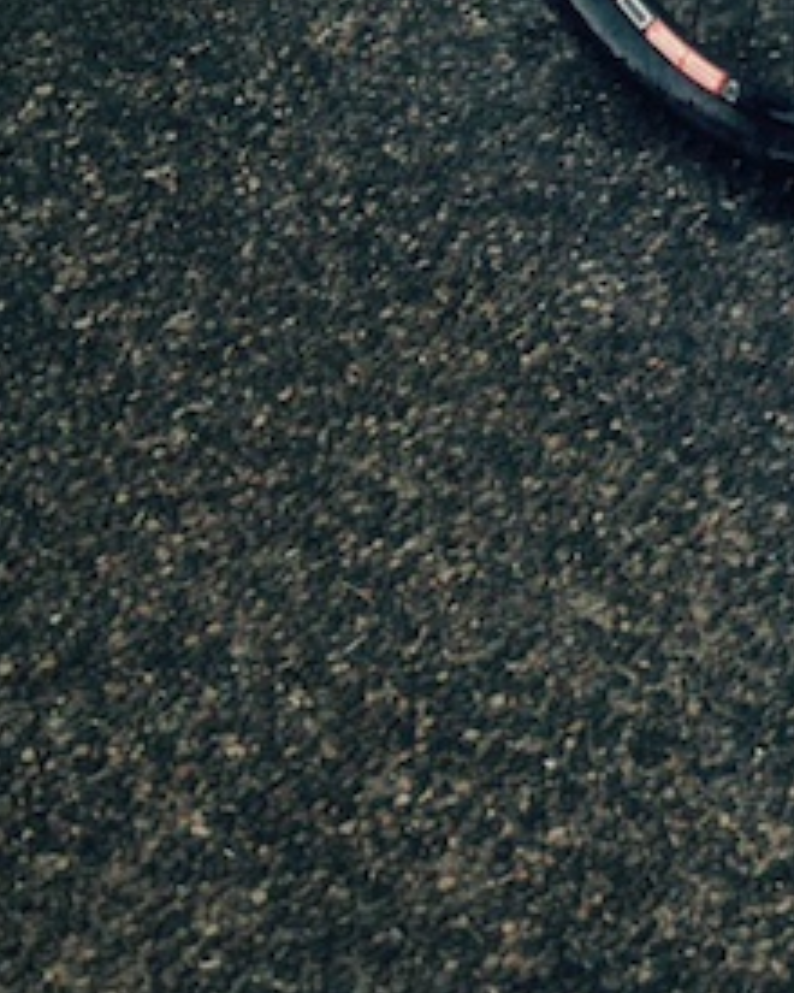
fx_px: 3731
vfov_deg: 14.5
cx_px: 1768
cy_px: -325
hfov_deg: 10.7
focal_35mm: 127
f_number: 2.4
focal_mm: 4.28
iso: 50
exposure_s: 1/60
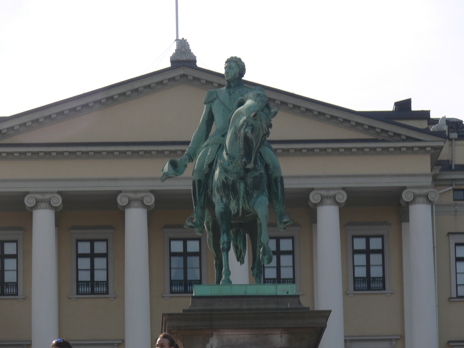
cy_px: 174
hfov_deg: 9.8
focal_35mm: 201
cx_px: 232
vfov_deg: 7.4
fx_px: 2694
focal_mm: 42.4
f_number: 5
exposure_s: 1/125
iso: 80
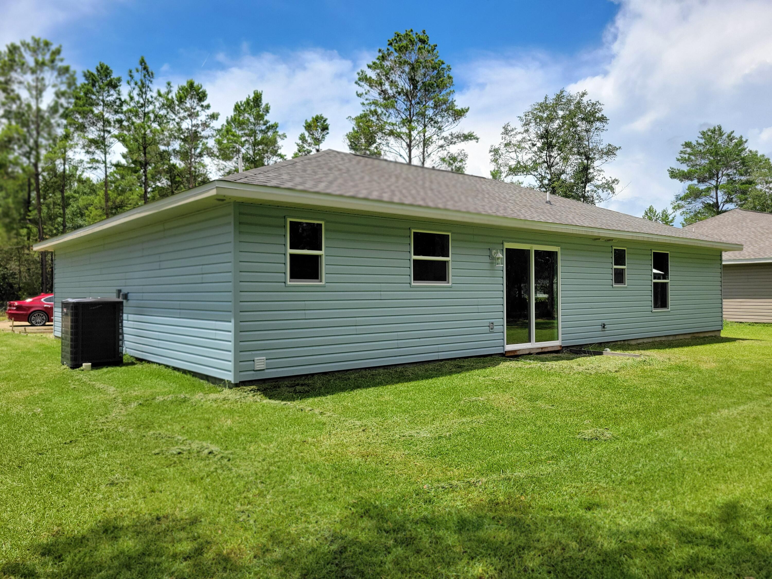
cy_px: 290
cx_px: 386
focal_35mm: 26
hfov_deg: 67.3
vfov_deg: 53.1
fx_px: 580
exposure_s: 1/2060
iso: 40
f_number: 1.8
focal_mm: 5.4
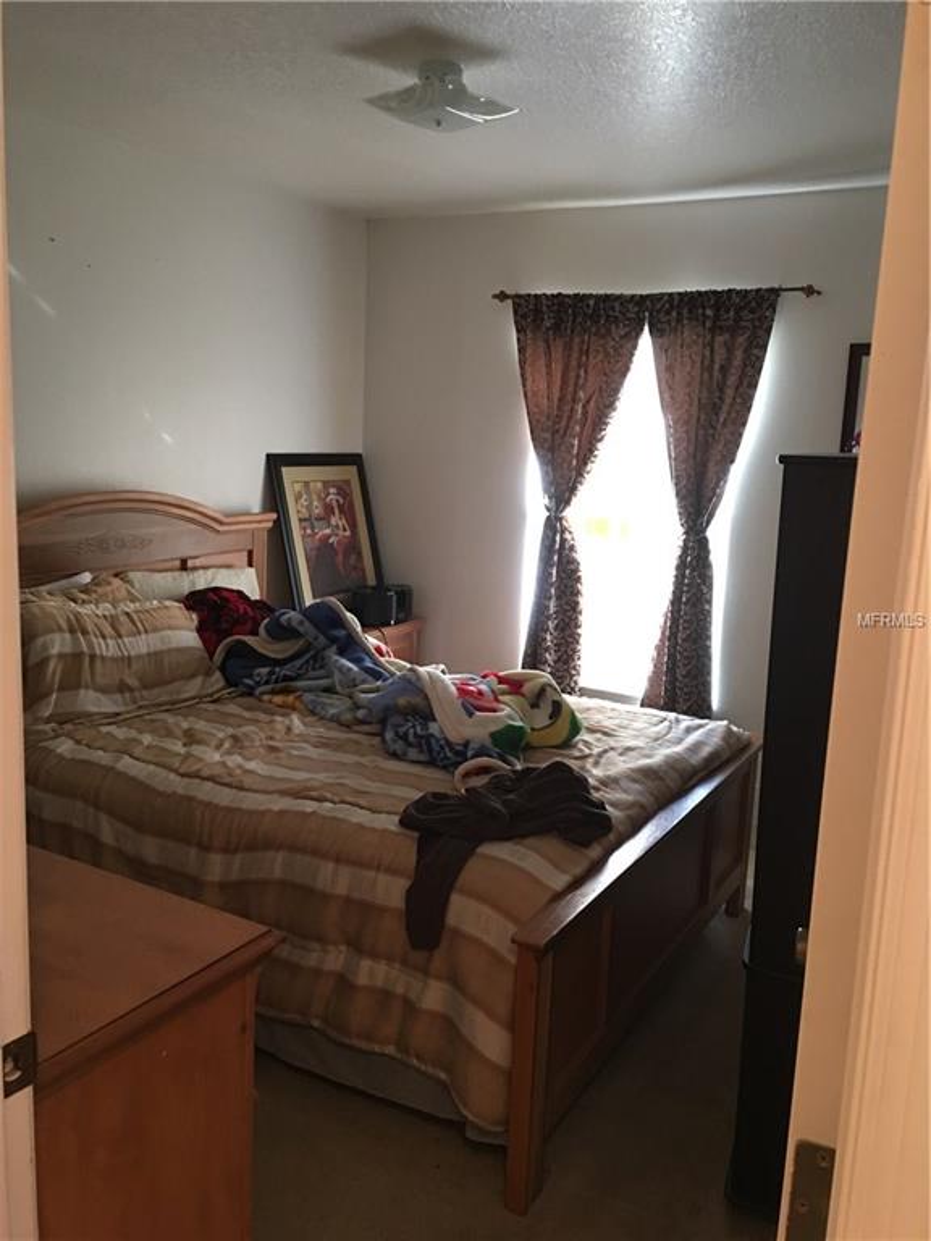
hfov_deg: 48.2
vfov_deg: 61.7
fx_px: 1040
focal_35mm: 29
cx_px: 466
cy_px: 620
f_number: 2.2
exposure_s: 1/10
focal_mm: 4.15
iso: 80
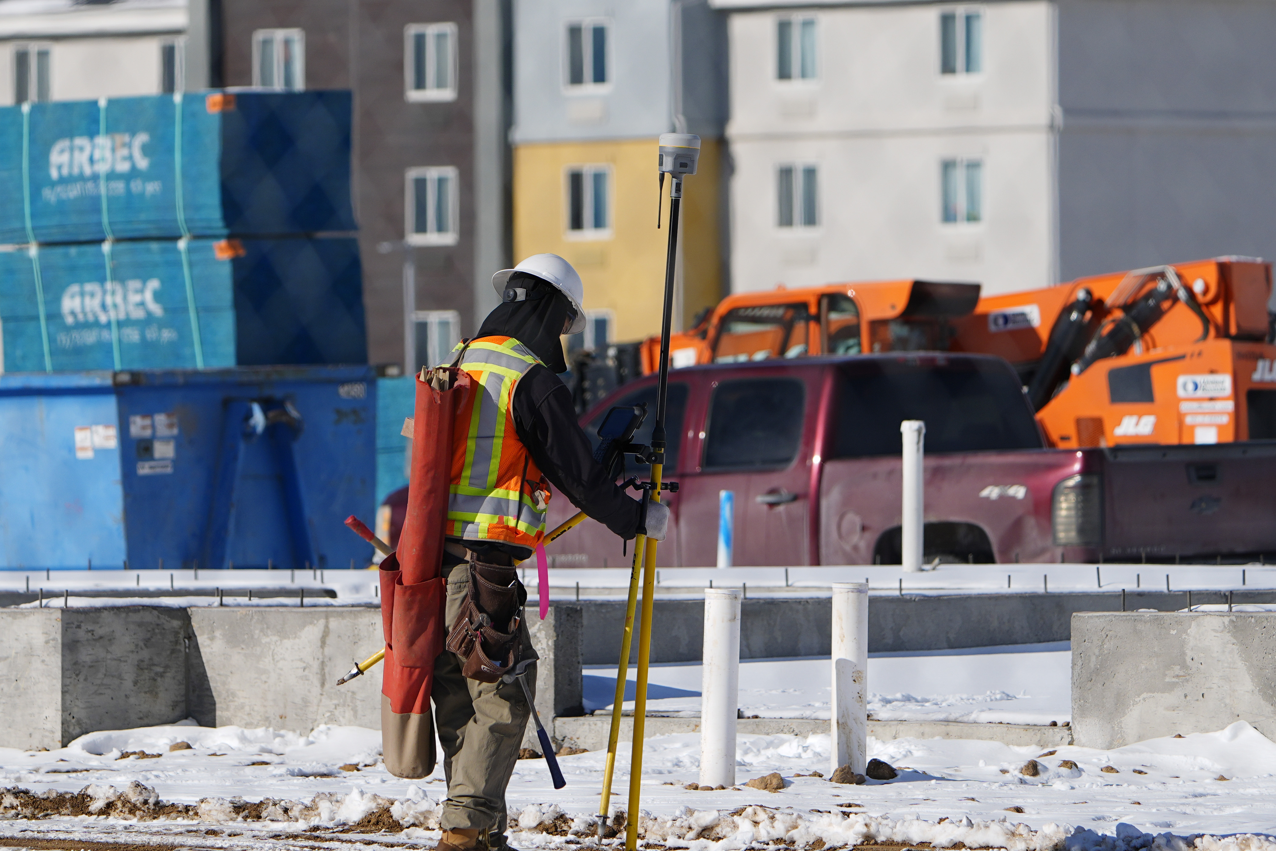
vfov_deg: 3.6
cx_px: 566
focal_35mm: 383
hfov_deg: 5.4
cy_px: 324
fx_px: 13575
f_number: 6.3
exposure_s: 1/2500
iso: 200
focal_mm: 268
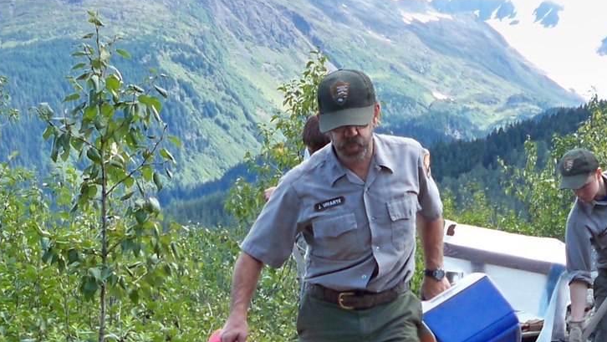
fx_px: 1691
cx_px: 357
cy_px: 555
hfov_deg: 20.3
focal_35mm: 105
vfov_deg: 11.0
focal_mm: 6.3
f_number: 3.1
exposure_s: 1/200
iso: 64
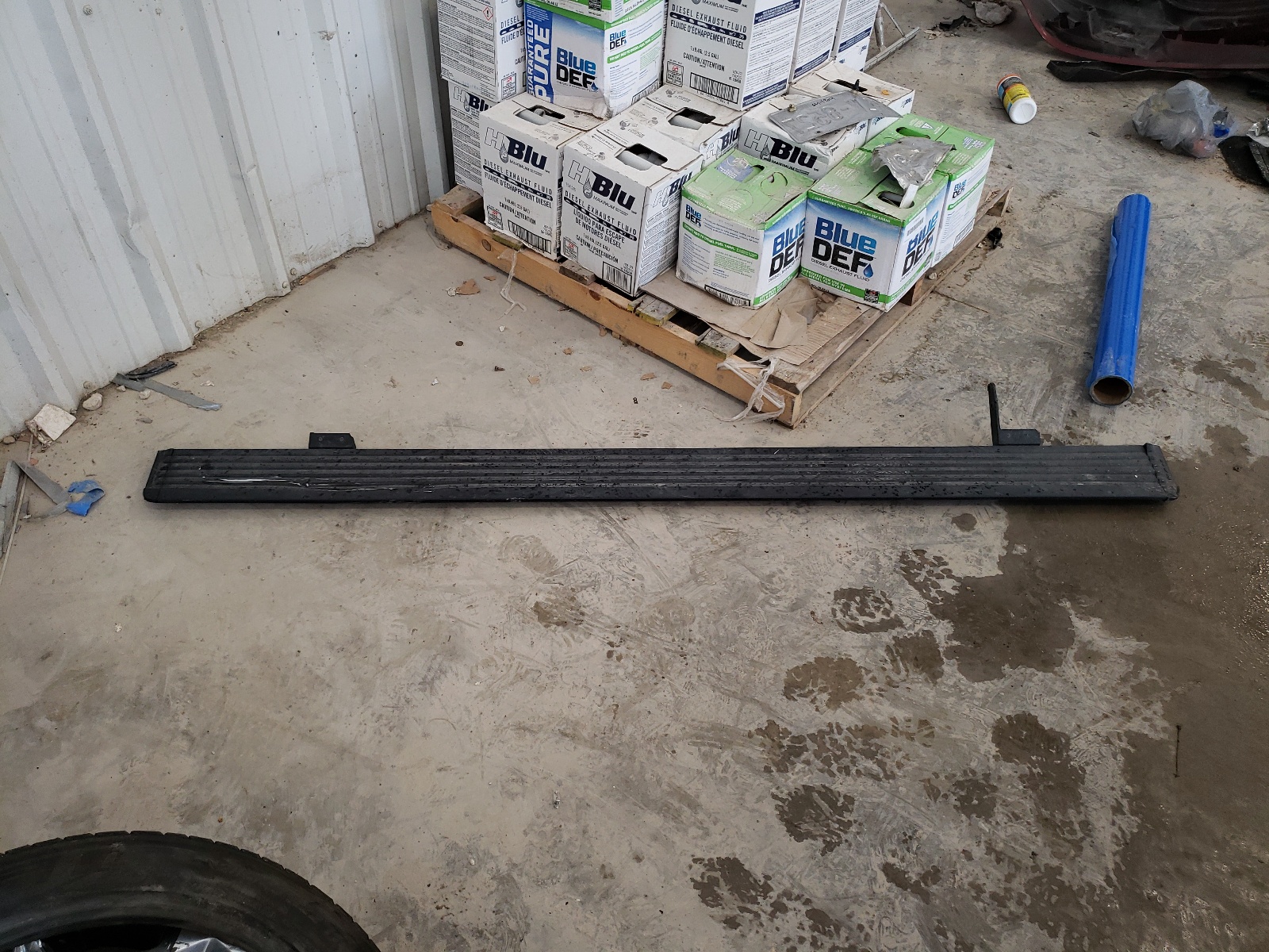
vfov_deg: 53.1
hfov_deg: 67.3
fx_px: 953
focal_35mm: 26
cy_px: 476
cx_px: 634
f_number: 1.5
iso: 82
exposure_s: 1/120
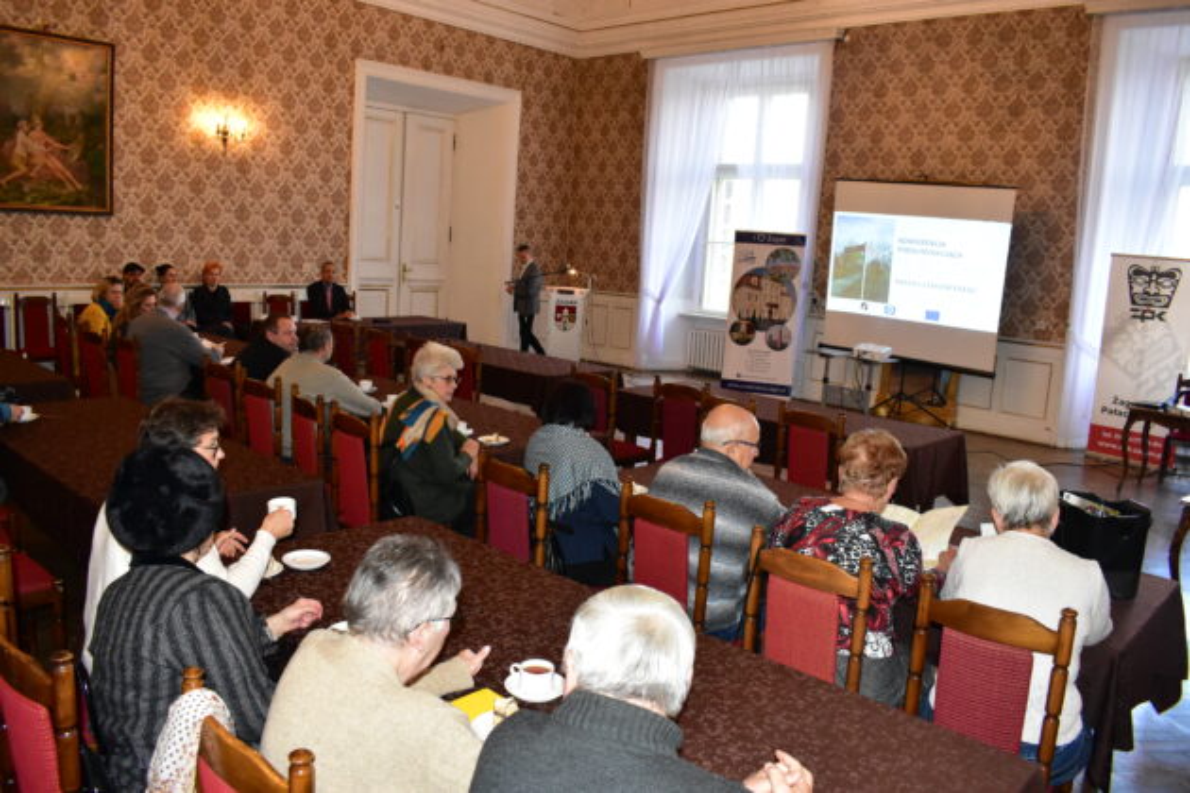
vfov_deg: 47.9
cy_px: 396
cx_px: 595
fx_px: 892
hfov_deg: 67.4
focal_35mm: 27
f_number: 5
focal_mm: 18
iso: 4000
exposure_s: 1/160
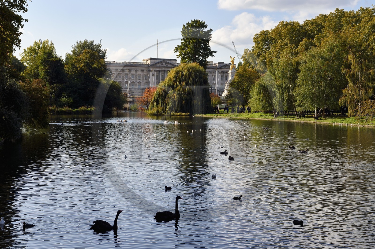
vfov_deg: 19.4
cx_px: 188
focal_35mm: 70
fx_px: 729
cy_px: 124
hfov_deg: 28.9
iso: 400
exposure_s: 1/400
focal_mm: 70
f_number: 13
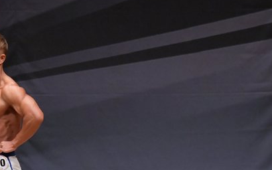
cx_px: 25
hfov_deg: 4.0
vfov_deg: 2.5
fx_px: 3854
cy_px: 162
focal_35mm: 520
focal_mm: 180
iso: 6400
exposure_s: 1/400
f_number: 5.6
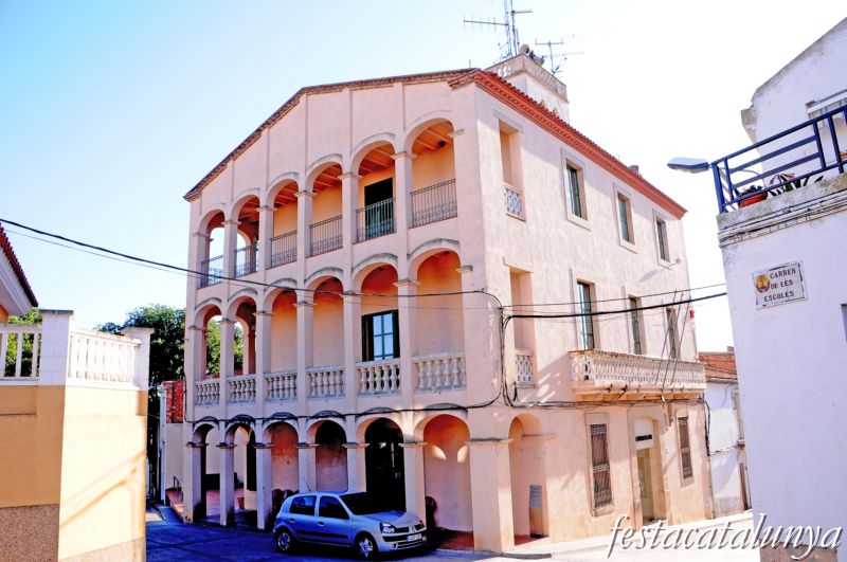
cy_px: 281
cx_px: 424
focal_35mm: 27
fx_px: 634
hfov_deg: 67.5
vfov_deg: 47.8
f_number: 7.1
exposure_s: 1/200
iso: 250
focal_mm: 18
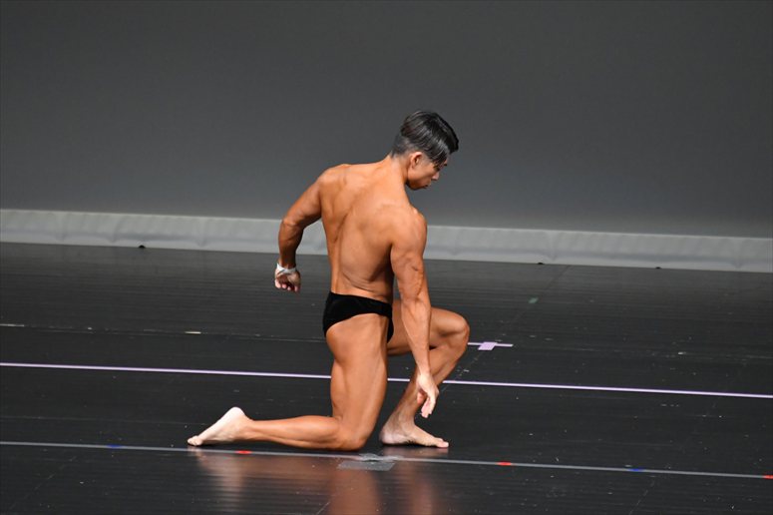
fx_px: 9658
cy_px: 258
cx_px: 386
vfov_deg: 3.1
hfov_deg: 4.6
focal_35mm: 450
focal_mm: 300
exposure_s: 1/400
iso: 4000
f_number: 5.6
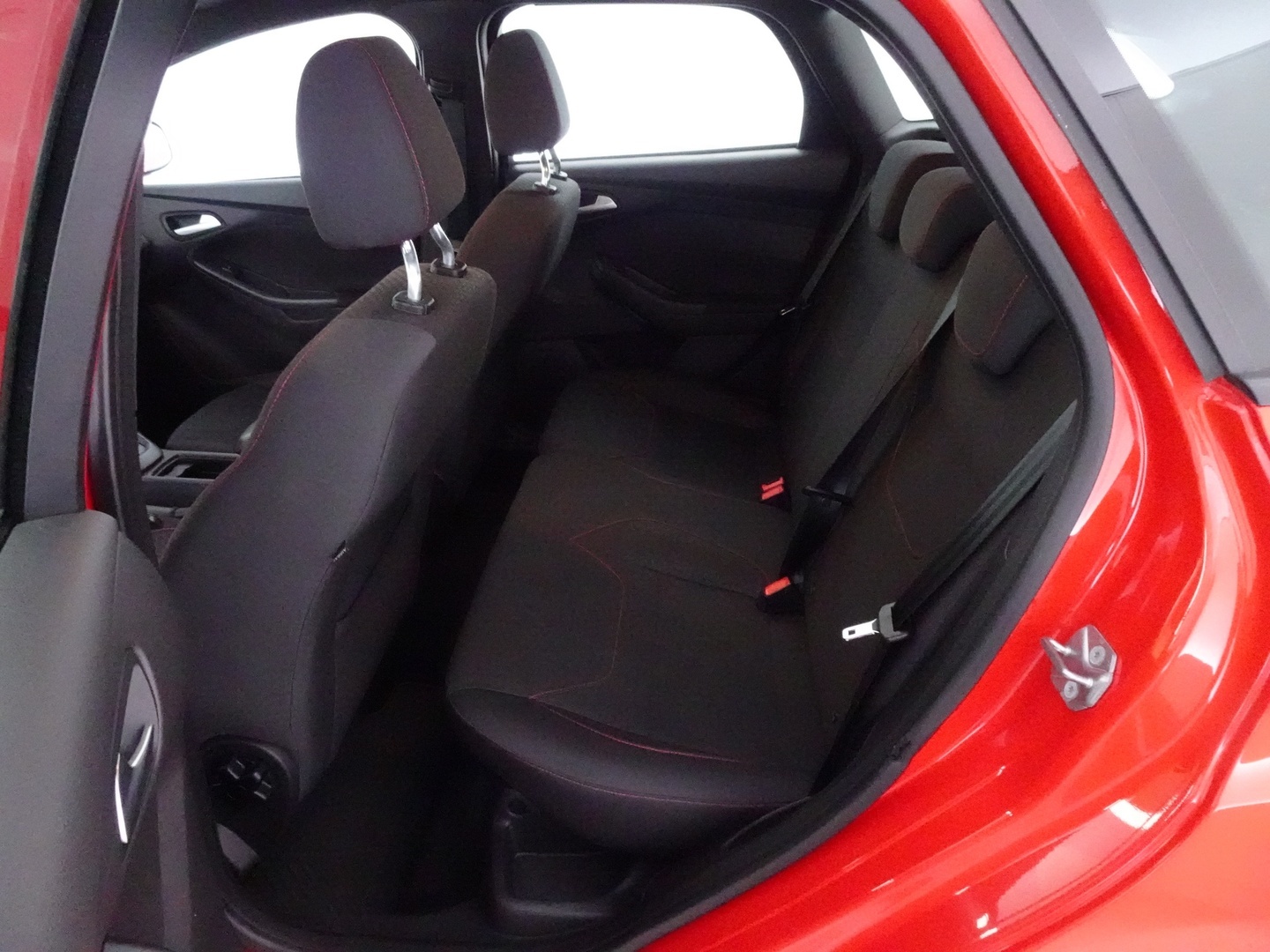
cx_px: 635
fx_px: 881
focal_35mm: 24
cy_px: 476
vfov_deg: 56.8
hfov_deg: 71.6
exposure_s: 1/30
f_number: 3.5
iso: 3200
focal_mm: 4.25
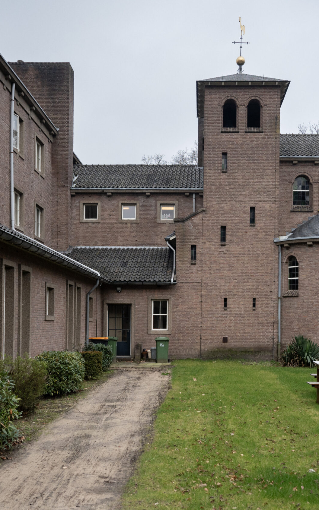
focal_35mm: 37
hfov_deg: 34.3
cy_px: 255
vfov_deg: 52.7
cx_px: 199
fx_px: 515
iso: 1250
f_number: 2.8
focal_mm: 24
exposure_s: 1/8000
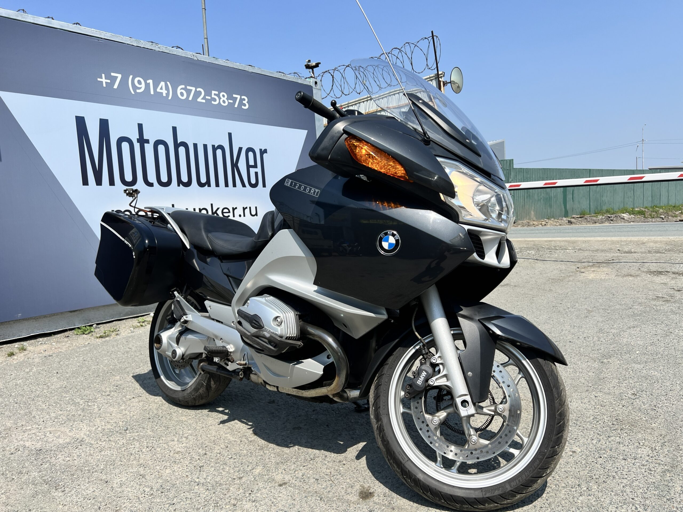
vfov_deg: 53.1
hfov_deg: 67.3
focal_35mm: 26
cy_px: 256
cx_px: 342
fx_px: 513
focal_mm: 5.7
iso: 50
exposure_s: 1/4115
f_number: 1.5
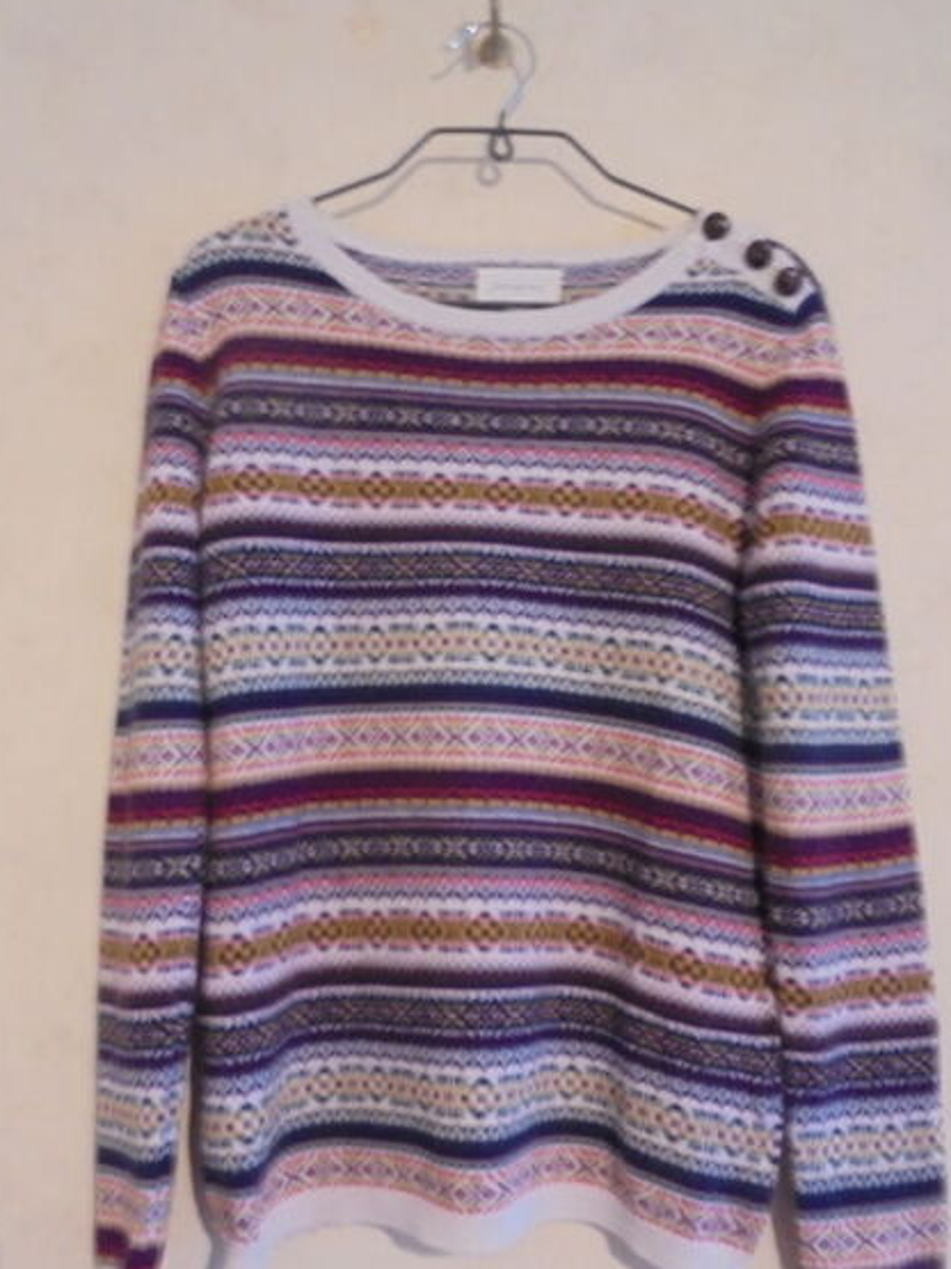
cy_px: 688
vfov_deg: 59.9
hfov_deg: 46.8
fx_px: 1099
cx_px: 498
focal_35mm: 30
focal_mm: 4.6
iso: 400
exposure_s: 1/8
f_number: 3.5
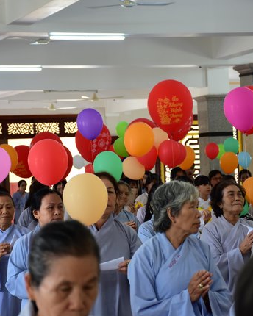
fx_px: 1235
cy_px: 159
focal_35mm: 132
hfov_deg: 11.7
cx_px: 170
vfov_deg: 14.6
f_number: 5
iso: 800
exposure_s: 1/60
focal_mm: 62
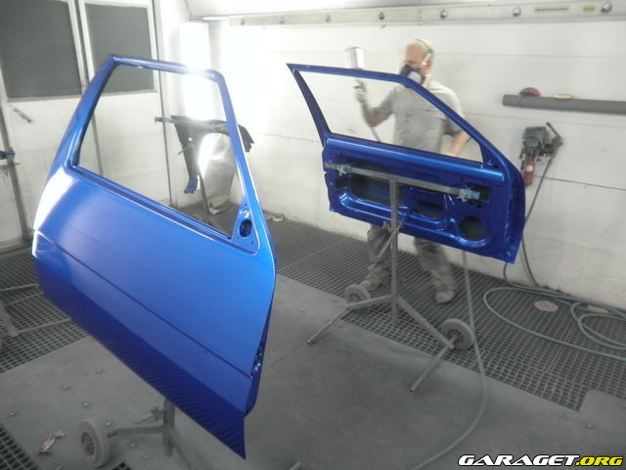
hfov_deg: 67.3
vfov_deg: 53.1
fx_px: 470
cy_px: 235
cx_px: 313
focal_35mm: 26
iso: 125
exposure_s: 1/25
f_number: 2.6
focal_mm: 4.65
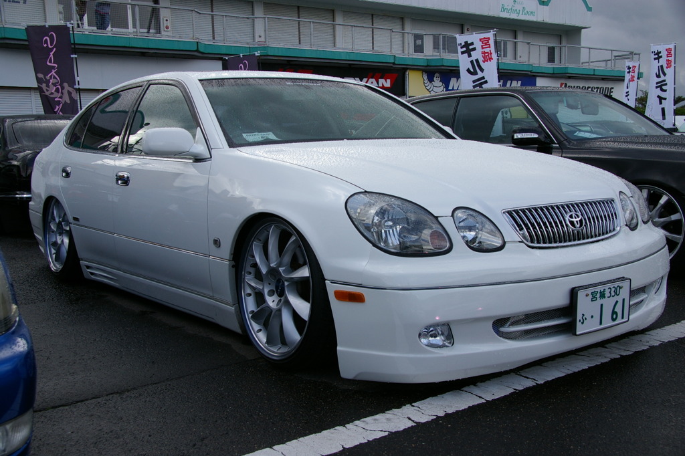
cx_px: 342
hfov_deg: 47.9
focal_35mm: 40
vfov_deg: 33.0
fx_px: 770
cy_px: 228
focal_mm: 27
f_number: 8
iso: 200
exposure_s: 1/350
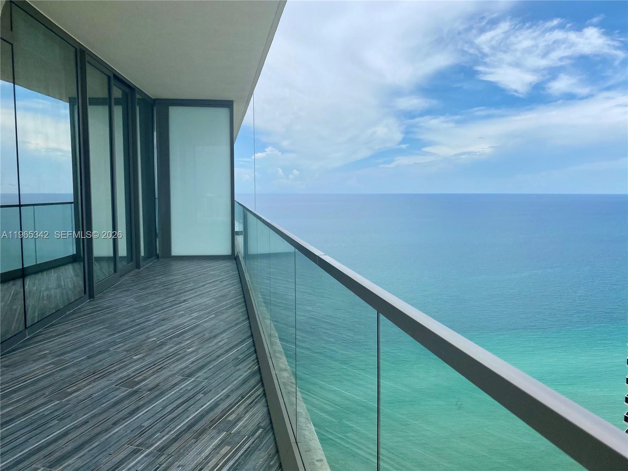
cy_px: 236
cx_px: 314
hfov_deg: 67.3
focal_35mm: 26
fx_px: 472
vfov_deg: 53.1
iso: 32
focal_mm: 4.25
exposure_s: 1/3984
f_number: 1.8
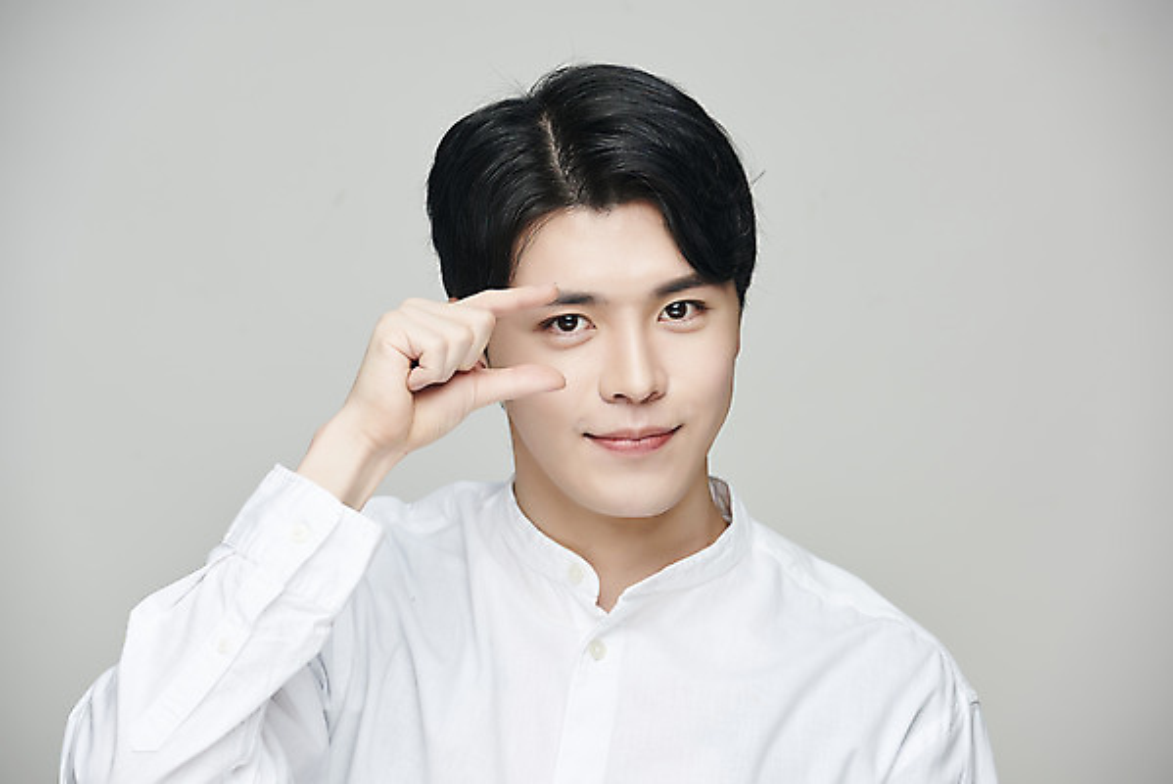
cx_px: 586
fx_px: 6520
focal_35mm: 200
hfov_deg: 10.3
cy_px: 392
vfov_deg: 6.9
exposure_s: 1/125
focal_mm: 200
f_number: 8
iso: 64
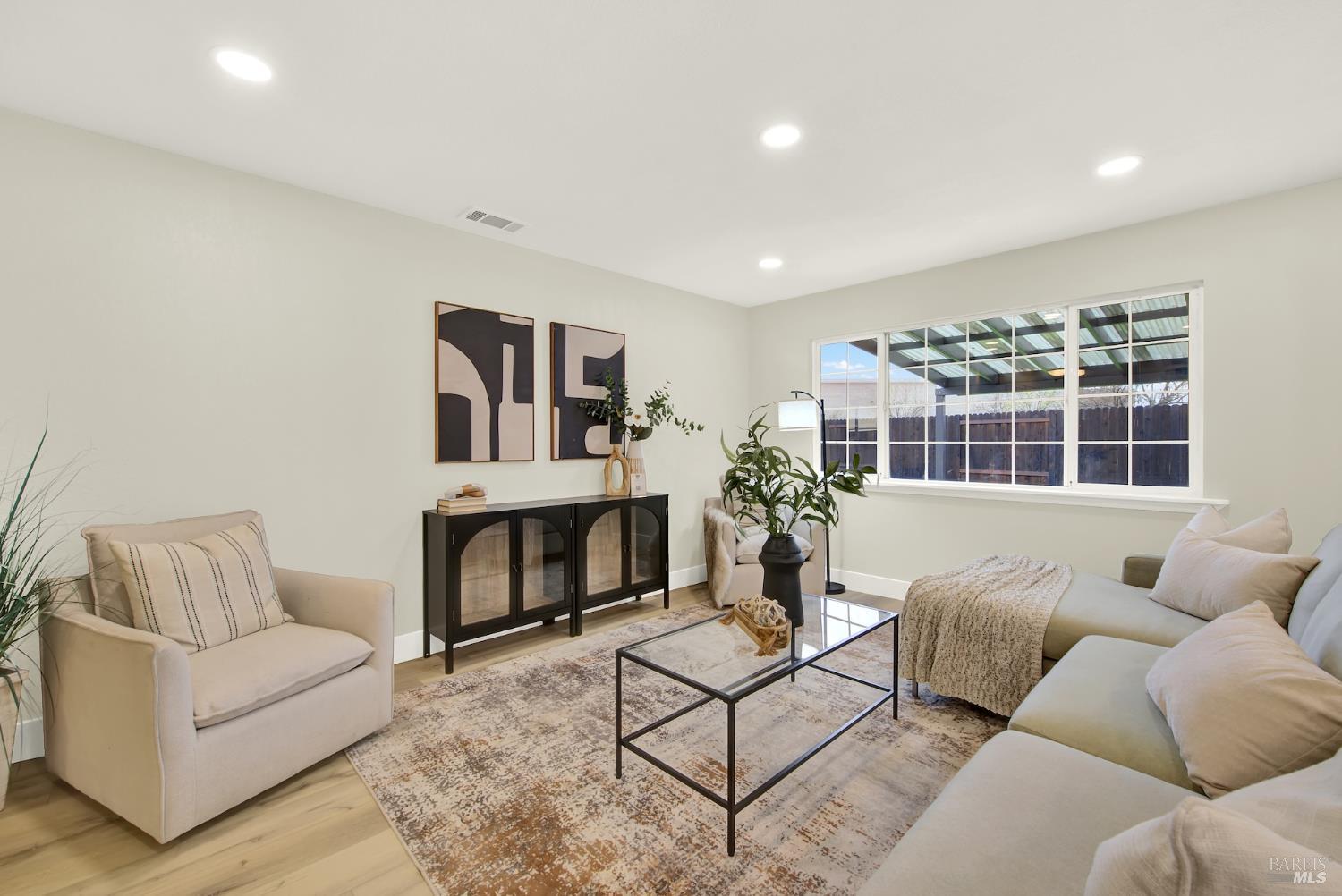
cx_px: 671
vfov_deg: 81.3
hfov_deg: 104.2
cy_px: 448
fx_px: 522
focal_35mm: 14
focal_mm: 14
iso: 100
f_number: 14
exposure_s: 1/3.33
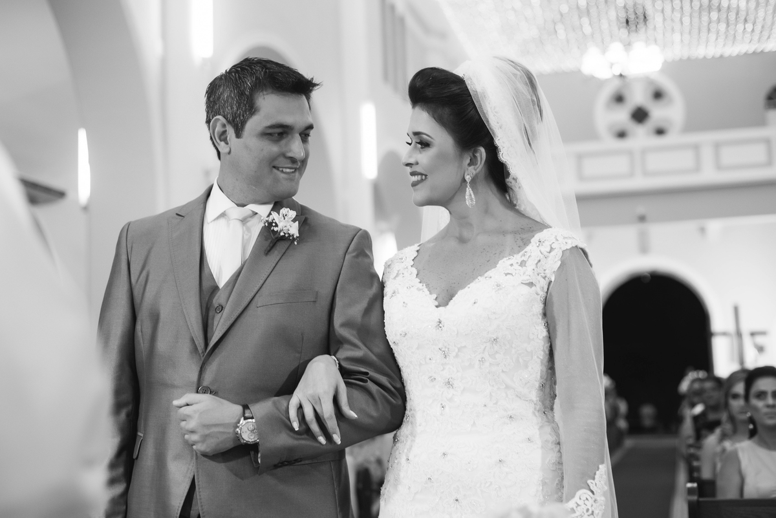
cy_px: 259
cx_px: 388
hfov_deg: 39.6
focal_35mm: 50
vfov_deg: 27.0
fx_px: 1078
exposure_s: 1/125
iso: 1250
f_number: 2.8
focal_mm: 50
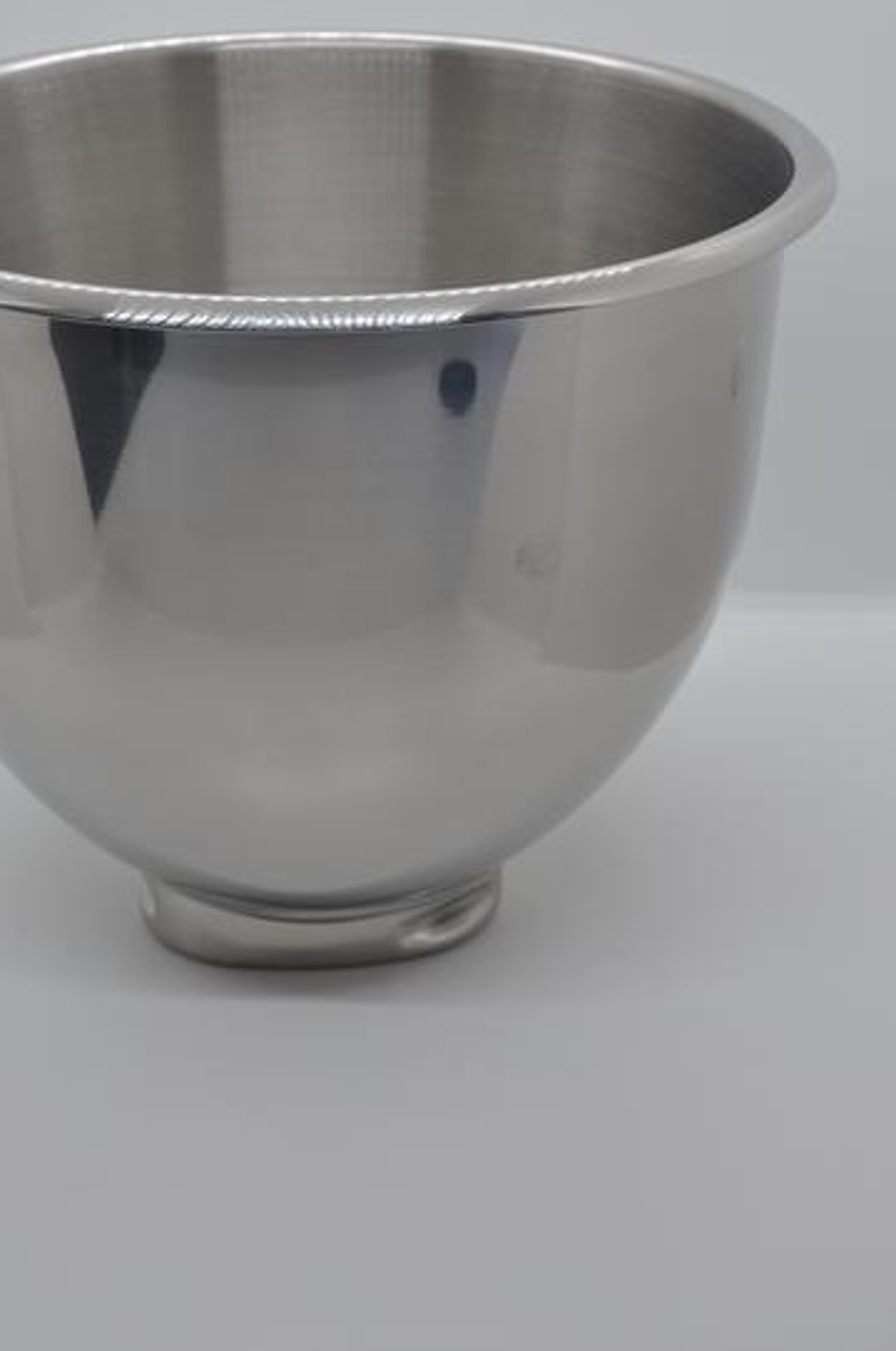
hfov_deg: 19.4
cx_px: 343
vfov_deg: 29.0
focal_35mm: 70
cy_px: 570
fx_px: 2611
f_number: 8
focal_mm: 35
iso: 200
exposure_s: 1/60
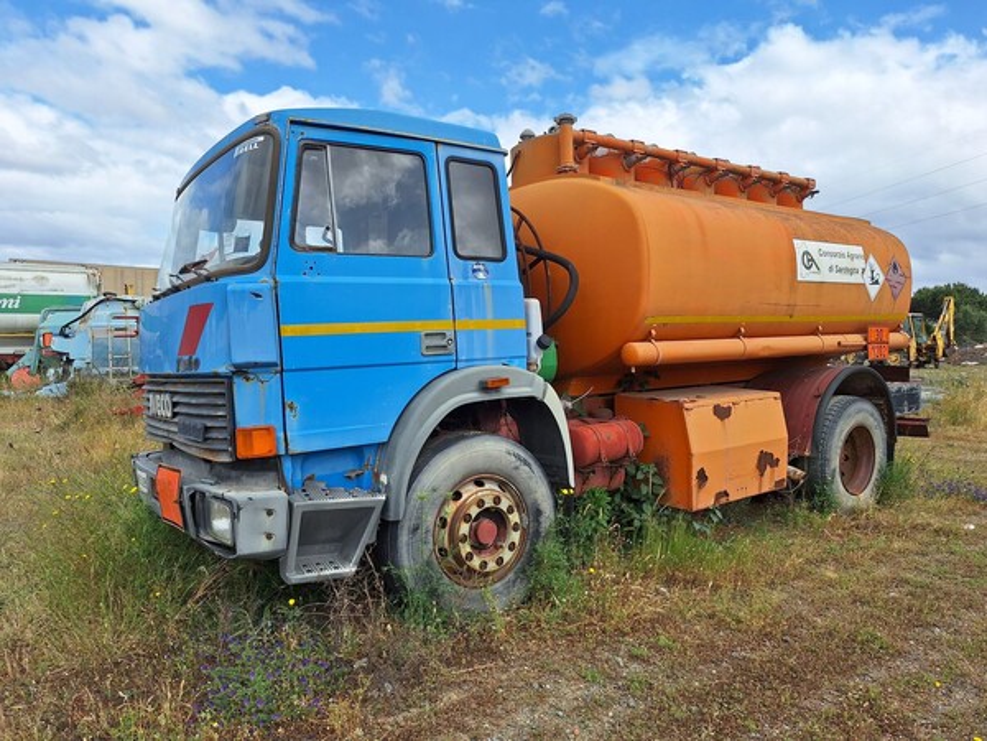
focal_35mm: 23
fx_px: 656
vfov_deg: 58.9
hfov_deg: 73.9
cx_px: 494
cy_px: 370
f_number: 1.8
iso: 40
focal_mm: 5.54
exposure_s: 1/2933
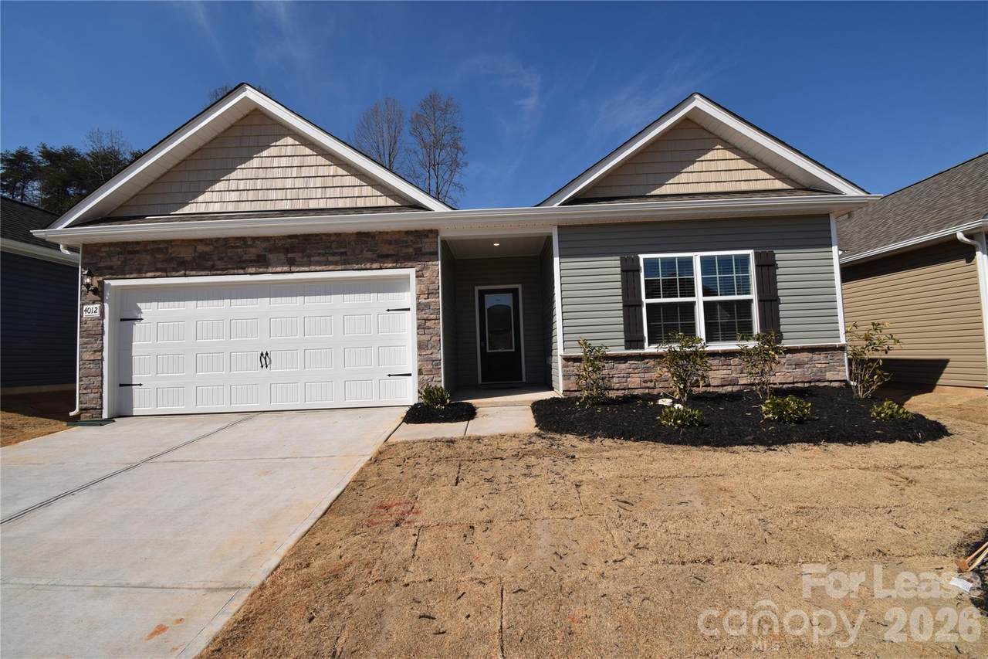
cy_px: 330
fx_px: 412
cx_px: 494
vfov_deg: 77.3
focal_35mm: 15
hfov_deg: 100.4
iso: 100
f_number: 13
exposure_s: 1/200
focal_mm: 10
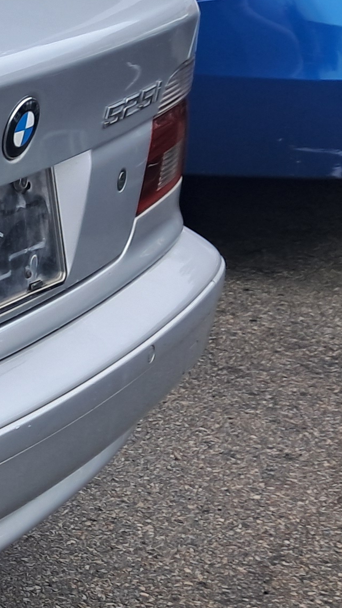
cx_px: -638
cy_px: 211
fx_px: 1693
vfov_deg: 20.3
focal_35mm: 105
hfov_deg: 9.4
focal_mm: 4
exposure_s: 1/378
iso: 50
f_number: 1.8
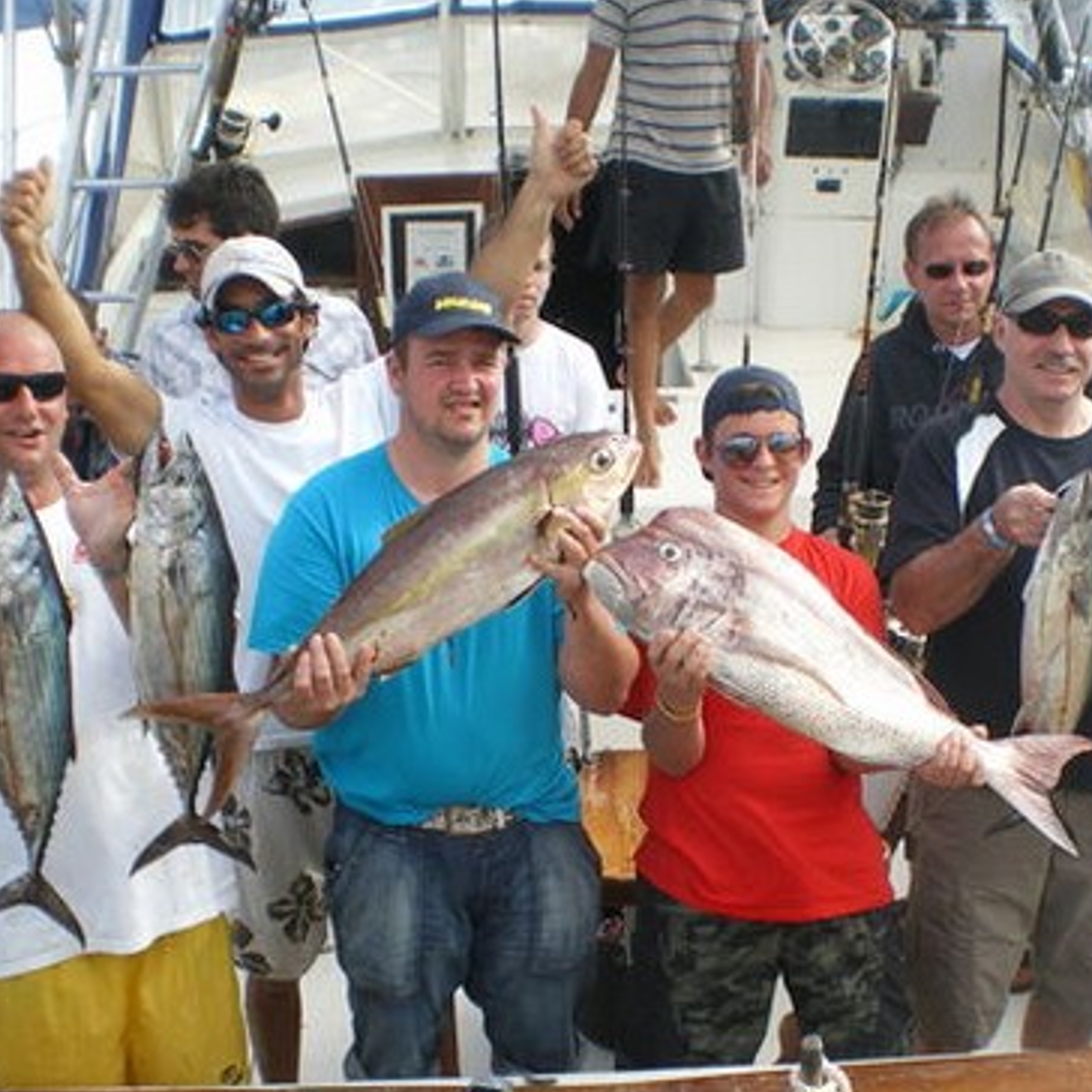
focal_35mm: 55
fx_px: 1963
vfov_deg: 31.0
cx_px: 690
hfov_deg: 30.9
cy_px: 633
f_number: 4.6
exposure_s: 1/125
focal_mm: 6.3
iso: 50
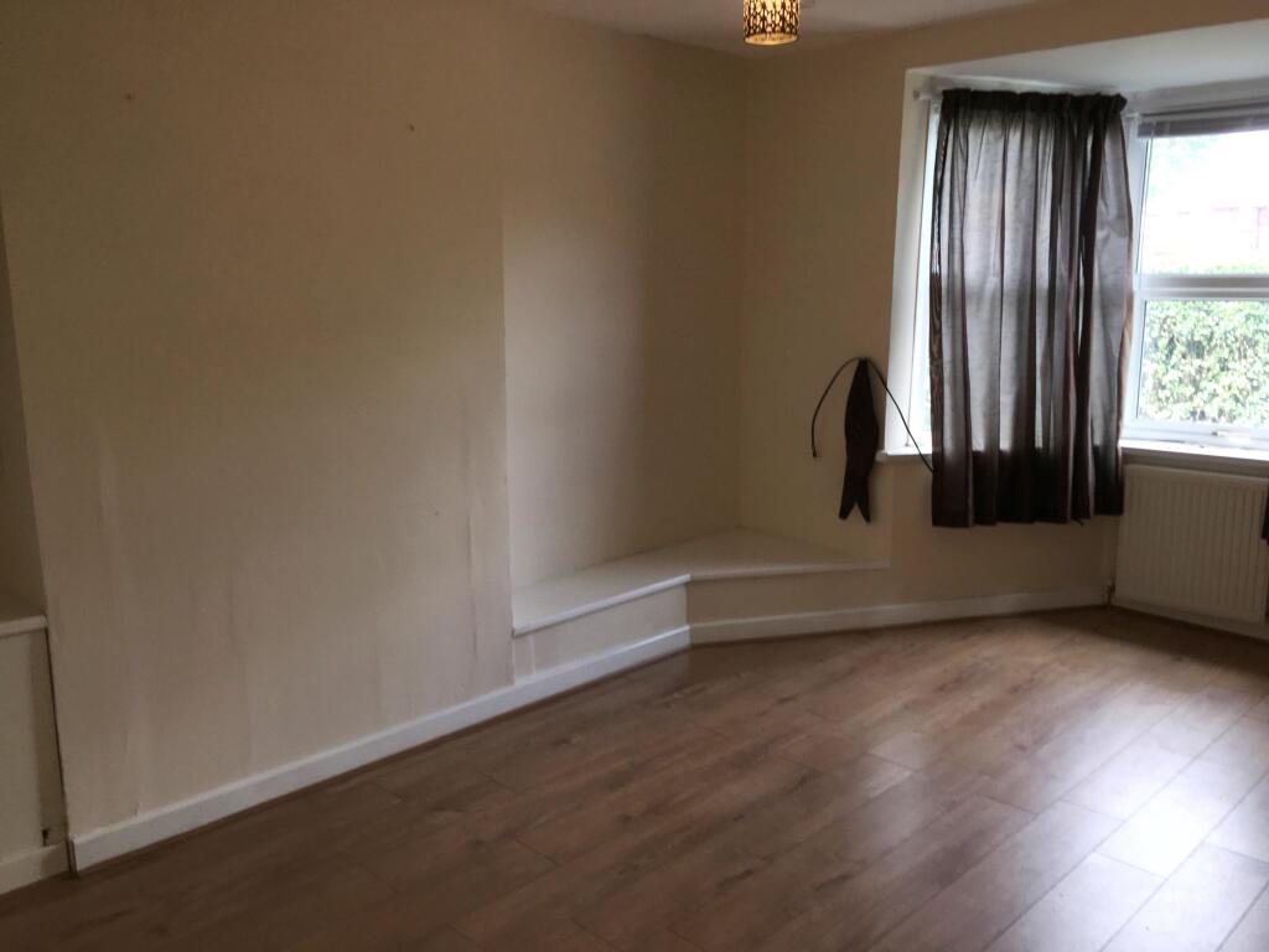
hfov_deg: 61.7
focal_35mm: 29
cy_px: 476
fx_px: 1063
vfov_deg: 48.2
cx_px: 634
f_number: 2.2
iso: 25
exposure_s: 1/65
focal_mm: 4.15
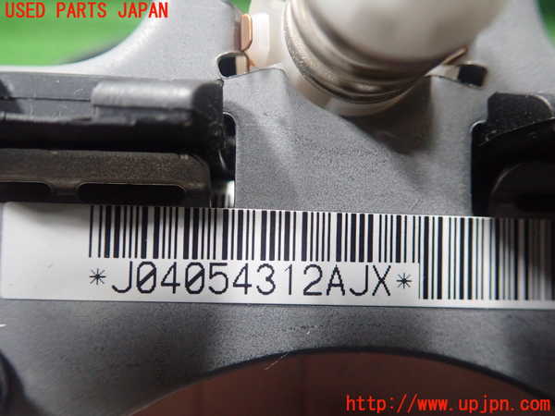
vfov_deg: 46.8
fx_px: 481
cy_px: 208
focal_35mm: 30
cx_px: 278
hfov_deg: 60.0
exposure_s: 1/125
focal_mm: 5.5
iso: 800
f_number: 2.3
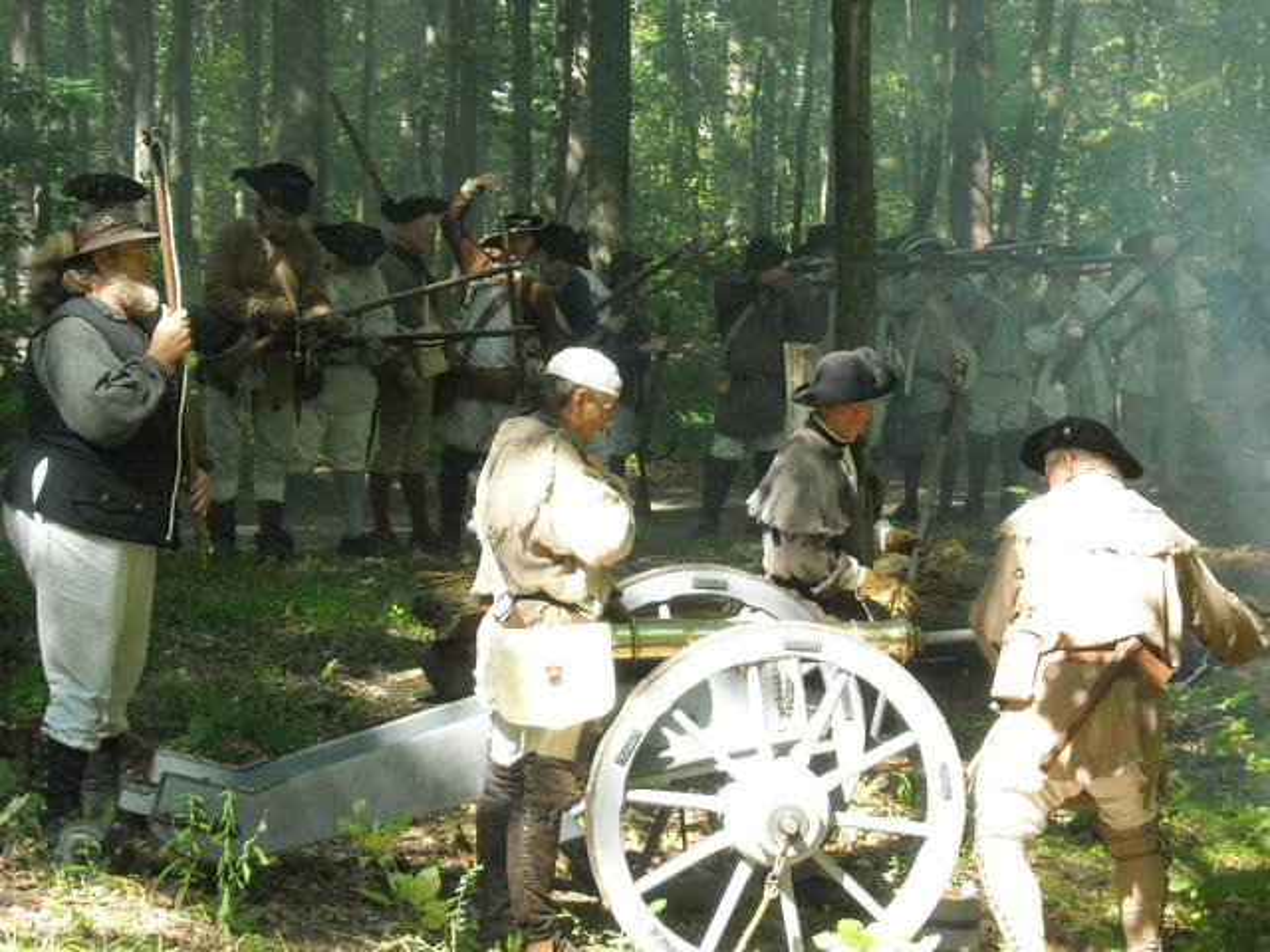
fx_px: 3852
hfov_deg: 18.7
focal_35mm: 105
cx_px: 635
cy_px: 476
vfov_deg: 14.1
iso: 436
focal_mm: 17.1
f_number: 4.7
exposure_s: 1/250
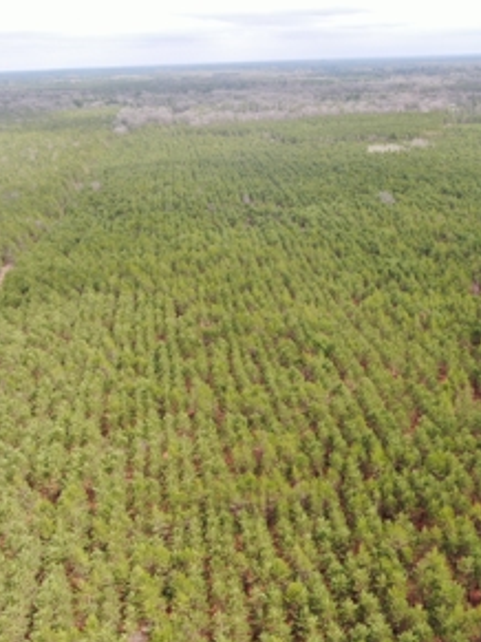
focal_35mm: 33
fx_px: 612
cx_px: 397
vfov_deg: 55.4
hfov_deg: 40.8
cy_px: 313
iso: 100
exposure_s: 1/500
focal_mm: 4.39
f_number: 2.8
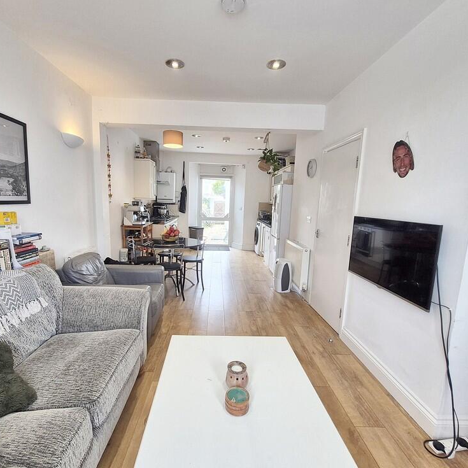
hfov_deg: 87.3
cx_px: 215
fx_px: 245
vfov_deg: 87.4
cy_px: 244
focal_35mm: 16
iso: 50
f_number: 2.2
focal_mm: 1.7
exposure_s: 1/50
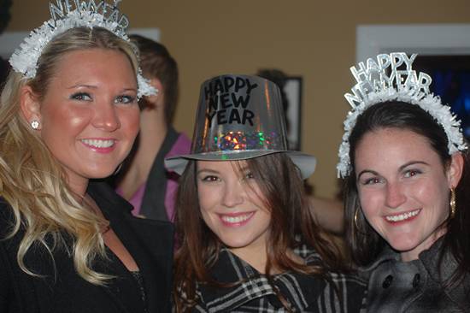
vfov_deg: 16.5
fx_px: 1076
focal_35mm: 82
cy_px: 156
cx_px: 235
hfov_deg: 24.6
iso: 400
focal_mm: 55
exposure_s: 1/60
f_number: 4
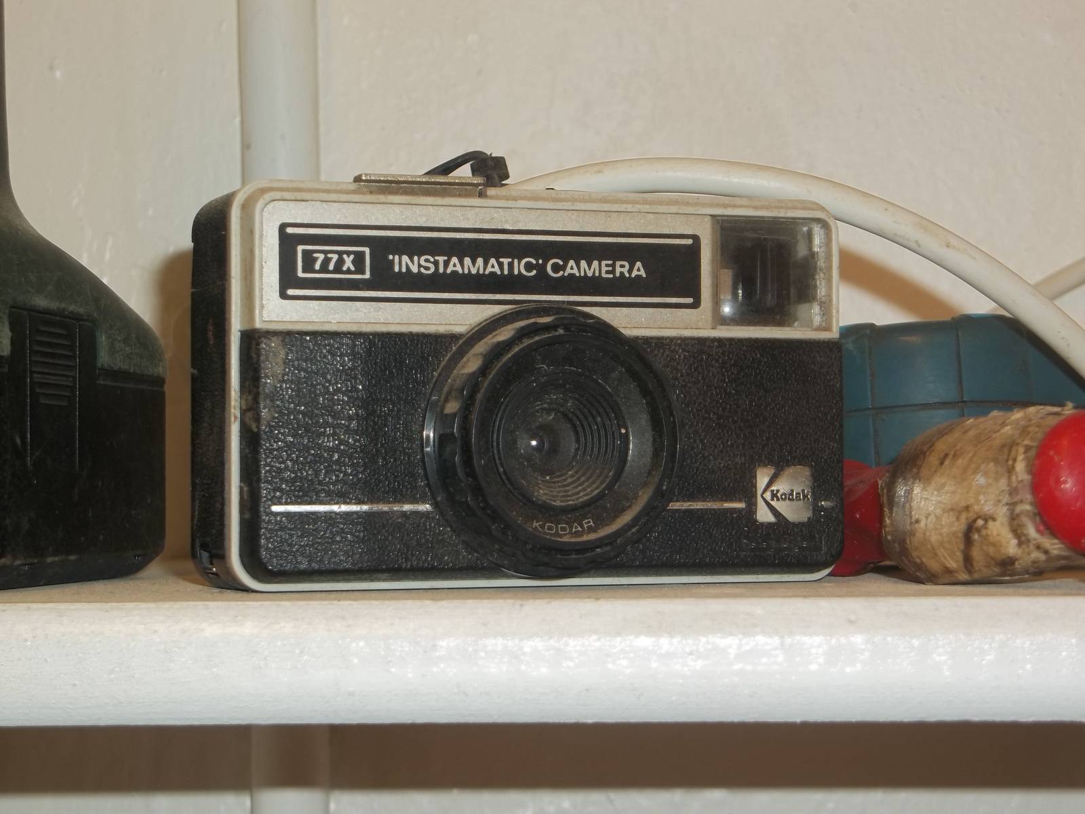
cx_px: 542
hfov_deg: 22.8
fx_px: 2696
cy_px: 407
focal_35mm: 86
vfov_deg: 17.2
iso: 80
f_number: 4.5
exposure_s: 1/50
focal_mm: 15.4
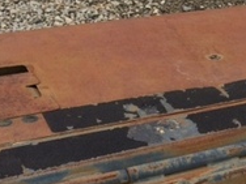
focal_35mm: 84
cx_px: 289
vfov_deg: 17.2
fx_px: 597
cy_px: 181
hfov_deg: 21.7
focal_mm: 4.15
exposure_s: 1/707
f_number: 2.2
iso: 32
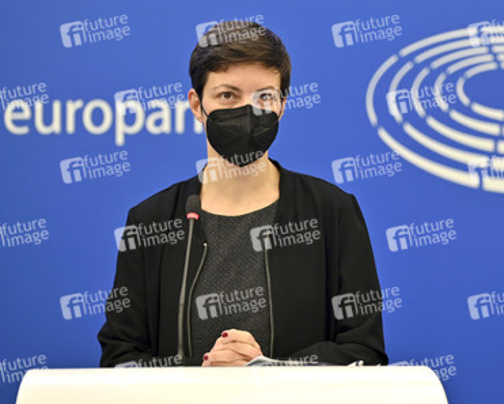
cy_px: 201
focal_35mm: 154
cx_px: 249
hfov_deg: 12.5
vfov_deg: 10.0
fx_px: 2298
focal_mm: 135
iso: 640
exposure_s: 1/160
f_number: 2.8
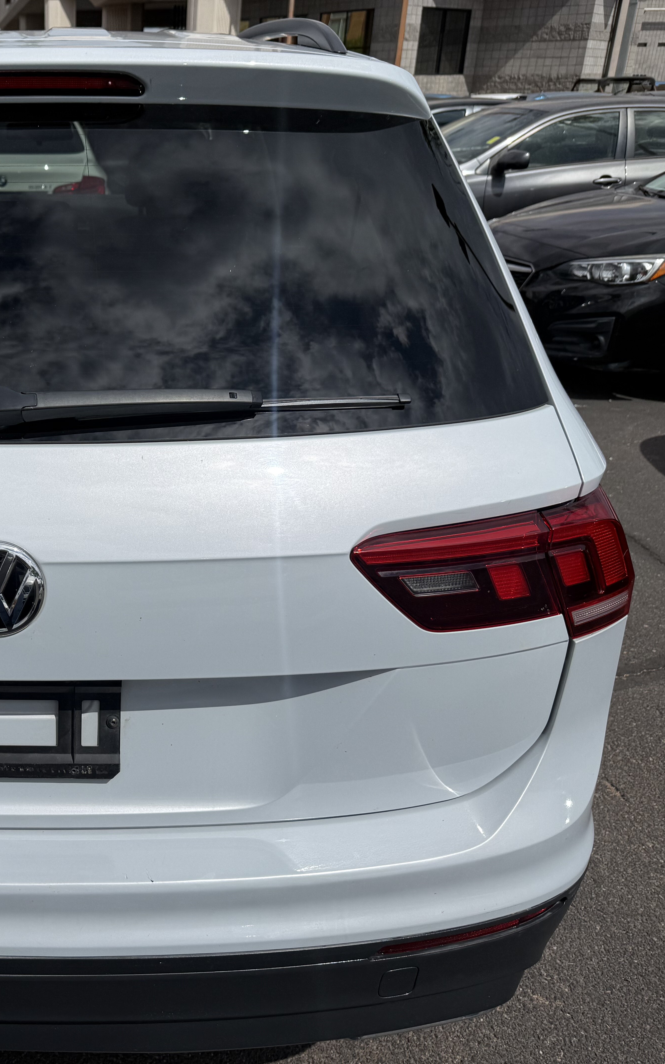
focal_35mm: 34
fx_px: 986
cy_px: 533
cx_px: 23
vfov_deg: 56.7
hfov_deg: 34.4
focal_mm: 6.76
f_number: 1.78
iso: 64
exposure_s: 1/14286
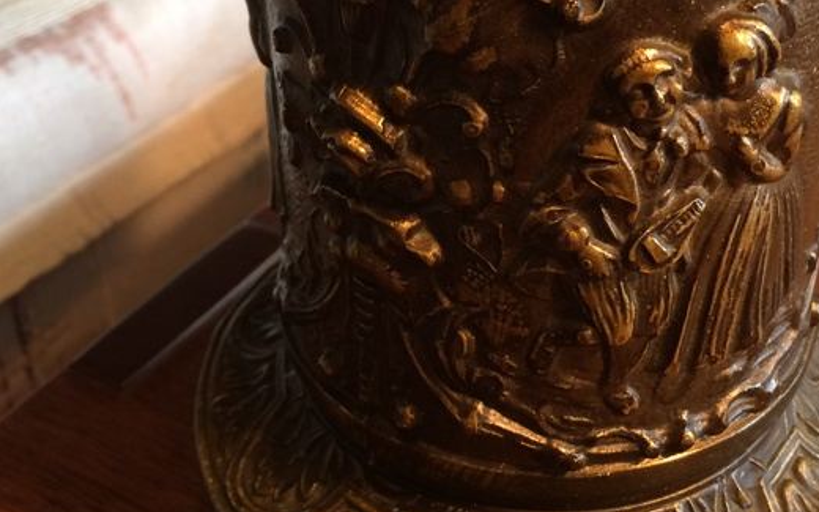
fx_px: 1228
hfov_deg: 36.9
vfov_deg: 23.2
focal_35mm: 55
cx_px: 455
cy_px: 102
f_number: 2.2
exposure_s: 1/30
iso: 64
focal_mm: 4.12
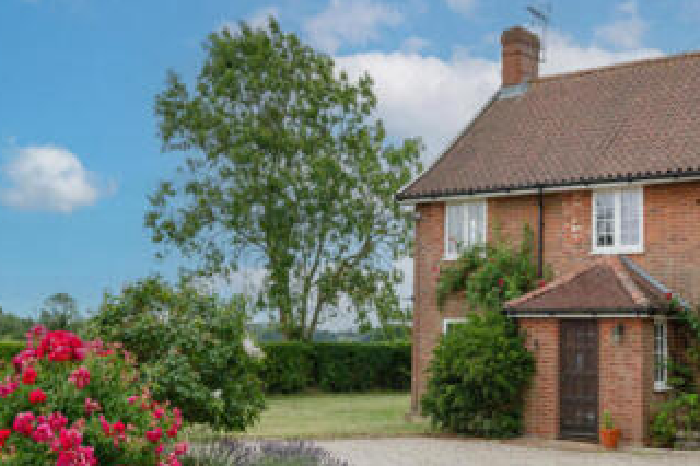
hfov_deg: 37.6
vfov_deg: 26.0
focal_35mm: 52
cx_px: 488
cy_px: 237
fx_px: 1011
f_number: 11
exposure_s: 1/200
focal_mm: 35
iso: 320
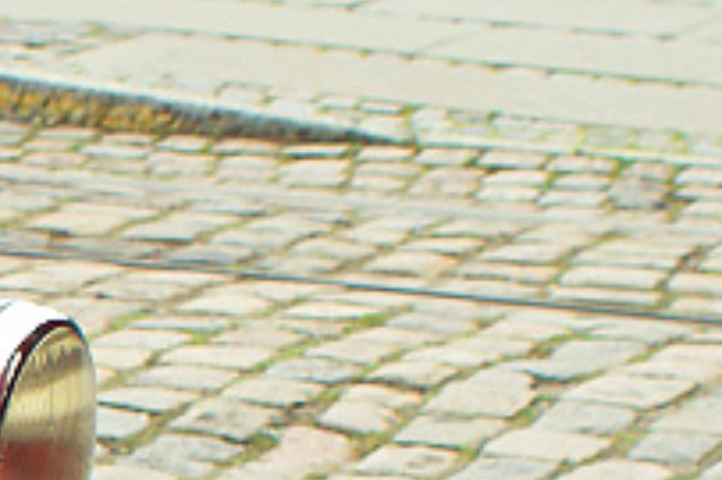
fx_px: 4549
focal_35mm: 227
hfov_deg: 8.5
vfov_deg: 5.8
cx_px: -868
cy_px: 1116
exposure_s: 1/250
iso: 200
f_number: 5.6
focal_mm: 30
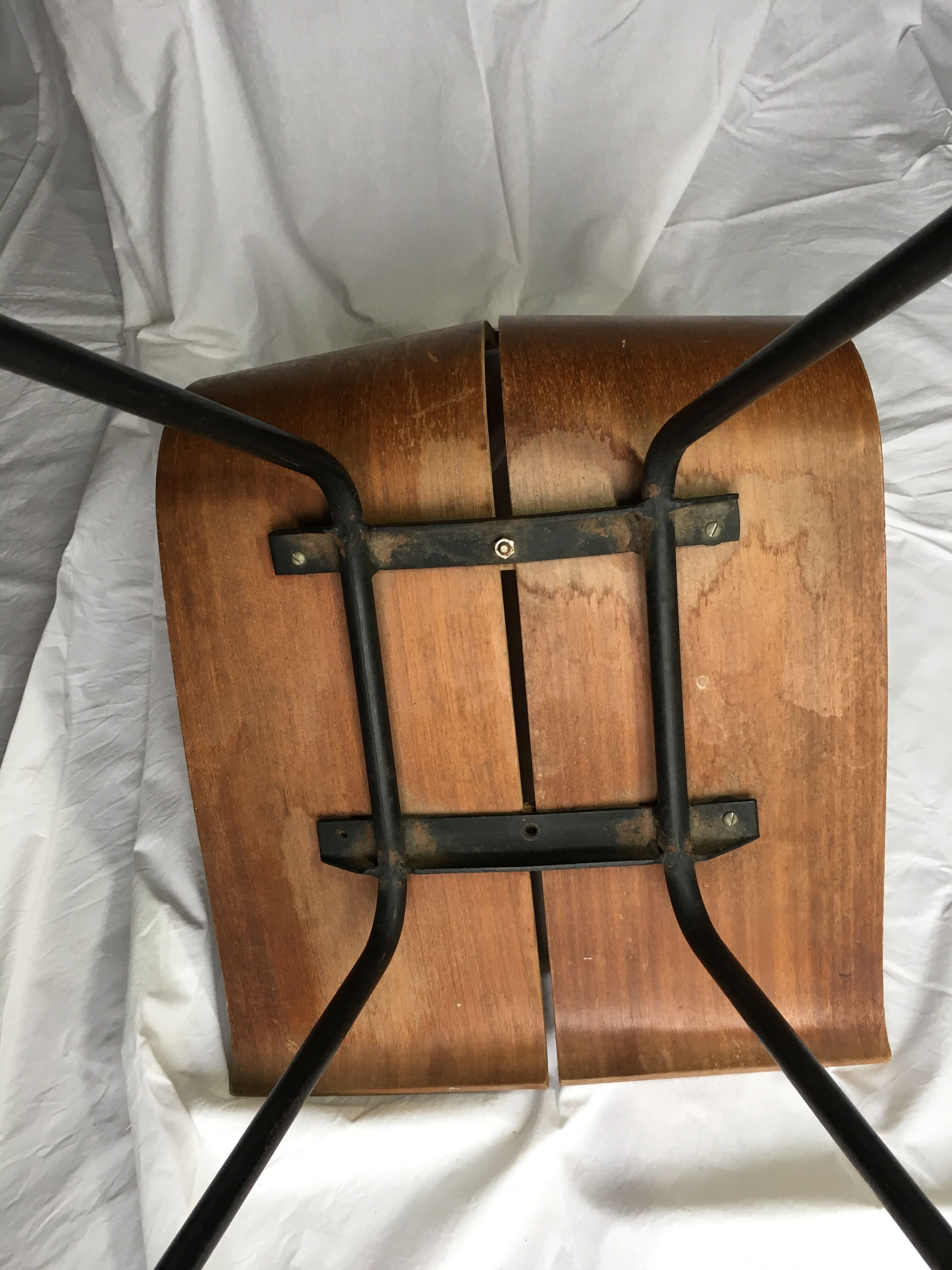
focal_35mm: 29
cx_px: 476
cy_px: 635
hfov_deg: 48.2
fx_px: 1063
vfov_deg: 61.7
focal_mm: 4.15
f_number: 2.2
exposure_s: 1/33
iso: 50
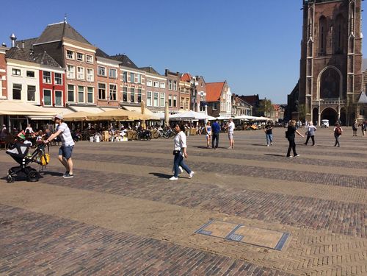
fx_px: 307
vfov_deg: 48.2
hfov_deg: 61.7
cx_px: 184
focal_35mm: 29
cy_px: 138
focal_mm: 4.15
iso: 32
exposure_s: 1/2740
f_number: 2.2
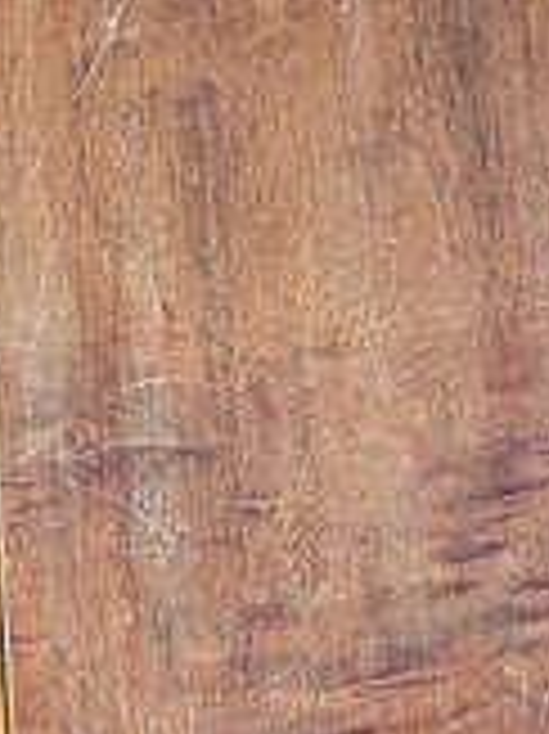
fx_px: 1694
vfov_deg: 24.0
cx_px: 700
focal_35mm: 80
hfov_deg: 17.4
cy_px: 608
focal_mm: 5.4
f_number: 1.8
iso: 320
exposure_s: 1/40
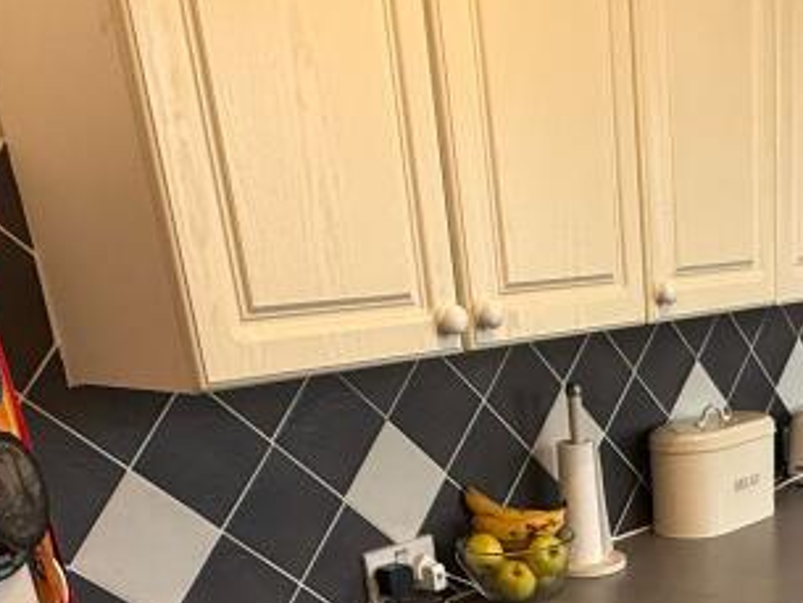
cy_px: 706
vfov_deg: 27.5
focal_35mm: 47
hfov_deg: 38.4
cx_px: 677
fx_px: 1091
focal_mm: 2.22
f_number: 2.2
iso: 320
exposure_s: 1/99
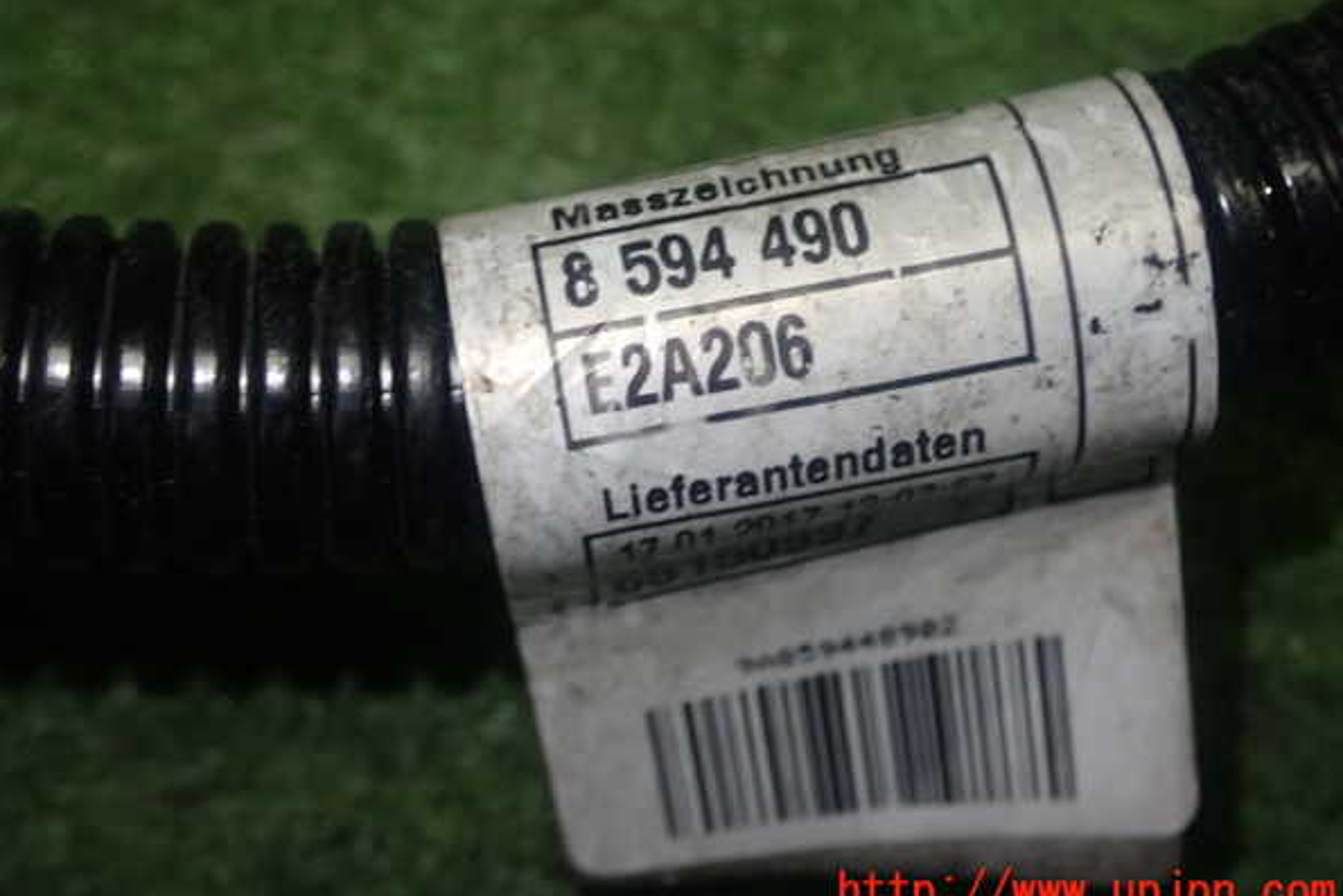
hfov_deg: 31.0
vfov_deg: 20.9
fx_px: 2425
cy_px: 413
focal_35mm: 65
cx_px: 670
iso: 250
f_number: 3.6
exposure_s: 1/60
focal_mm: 11.09
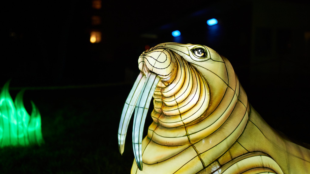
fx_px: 378
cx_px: 126
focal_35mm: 46
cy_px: 98
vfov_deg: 26.0
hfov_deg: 44.4
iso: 100
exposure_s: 1/100
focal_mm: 35
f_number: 1.4
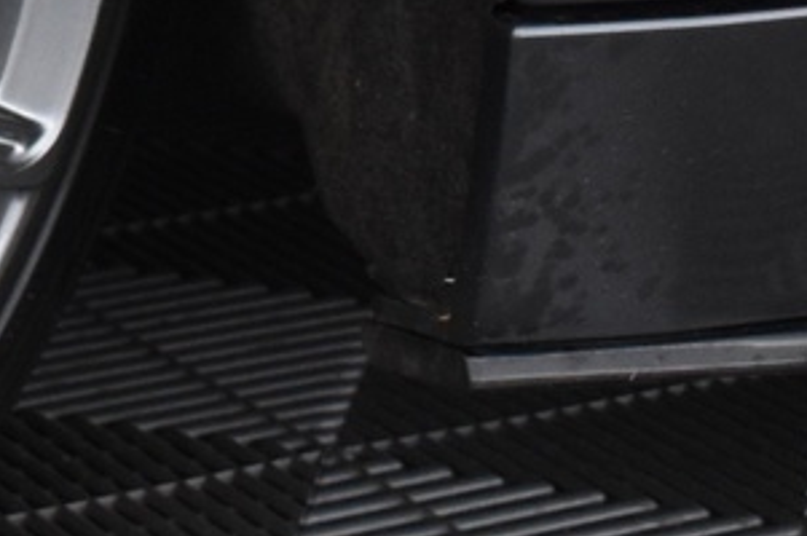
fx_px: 3800
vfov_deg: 8.0
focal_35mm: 170
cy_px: -182
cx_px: -984
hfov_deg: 10.7
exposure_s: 1/30
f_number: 3.8
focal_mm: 21
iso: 1250
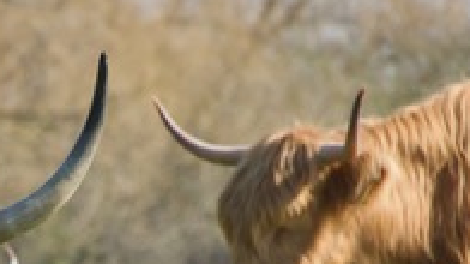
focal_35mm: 1042
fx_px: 12979
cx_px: 22
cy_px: 359
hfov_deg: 2.1
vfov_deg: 1.2
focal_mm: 155.41
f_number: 5.6
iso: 100
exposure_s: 1/250
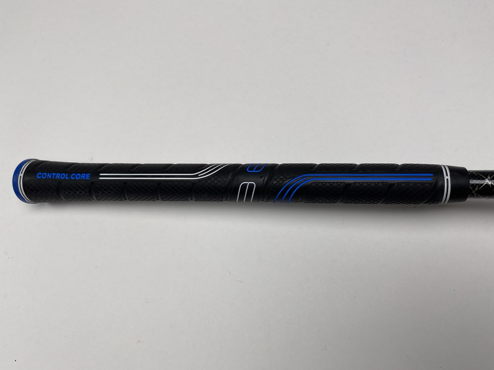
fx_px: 371
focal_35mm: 26
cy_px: 185
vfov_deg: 53.1
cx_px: 247
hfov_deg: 67.3
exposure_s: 1/456
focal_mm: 4.25
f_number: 1.8
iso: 32
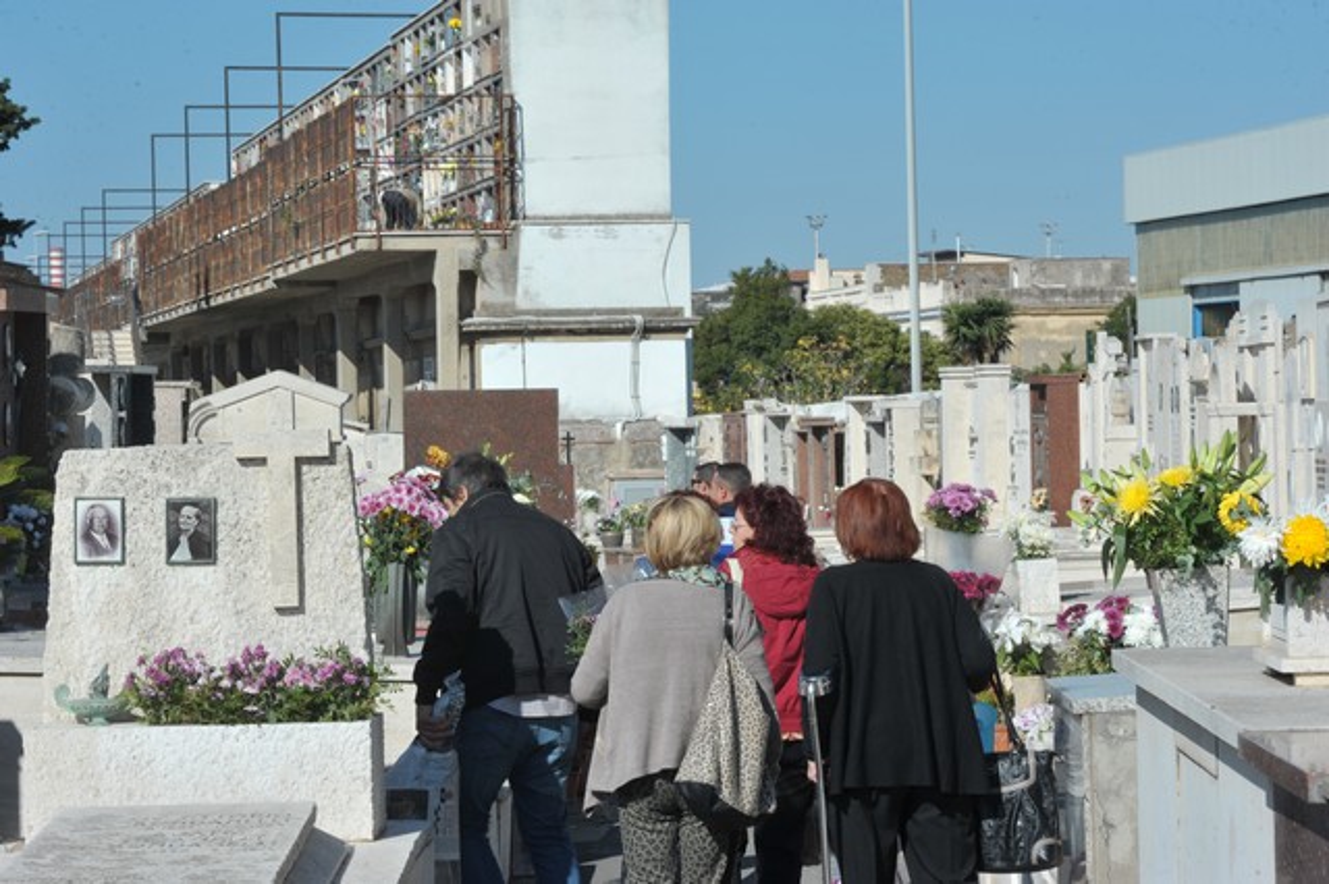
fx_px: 4132
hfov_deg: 18.3
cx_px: 664
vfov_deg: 12.2
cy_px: 442
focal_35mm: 112
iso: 400
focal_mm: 112
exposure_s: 1/320
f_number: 18
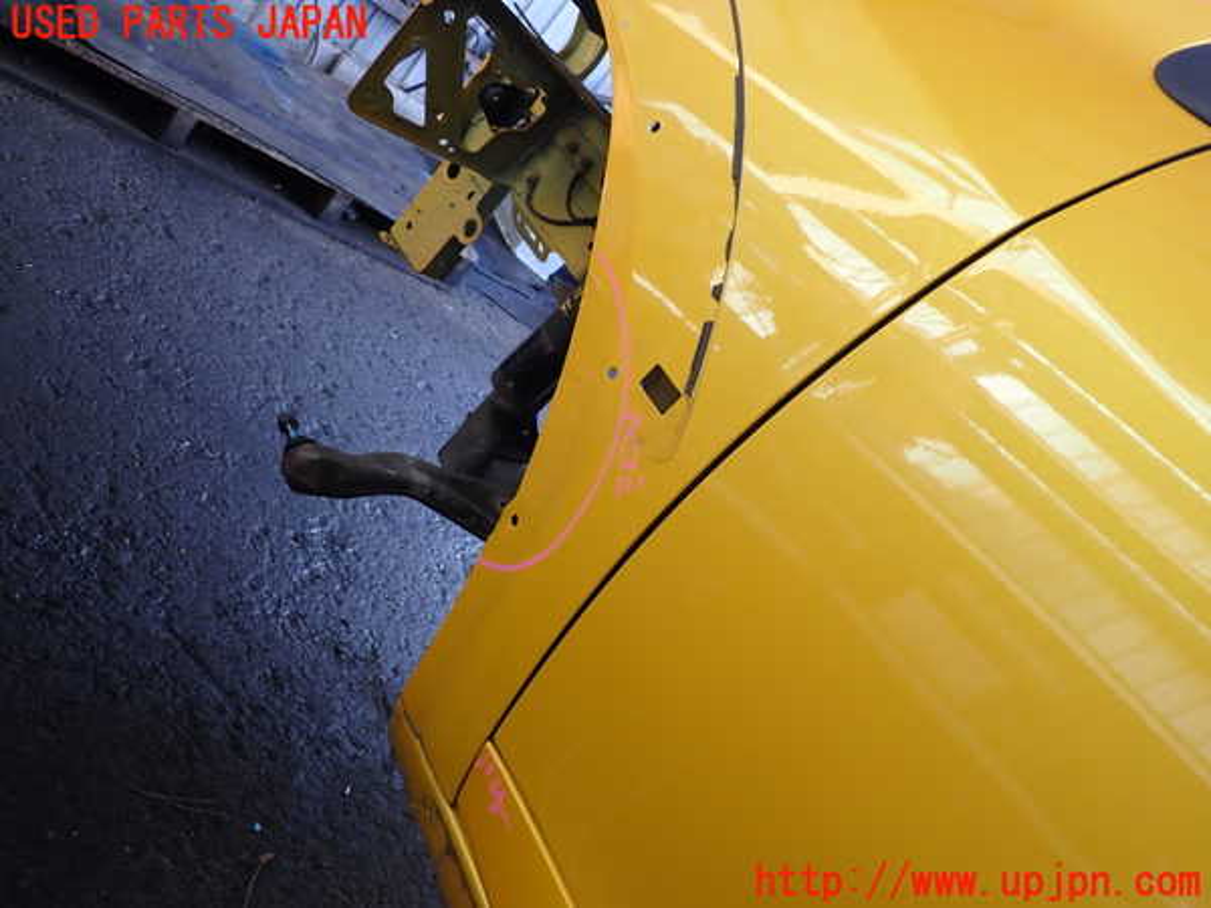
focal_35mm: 30
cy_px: 454
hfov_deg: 60.0
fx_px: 1050
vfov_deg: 46.8
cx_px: 606
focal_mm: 5.4
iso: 100
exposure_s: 1/100
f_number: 2.3
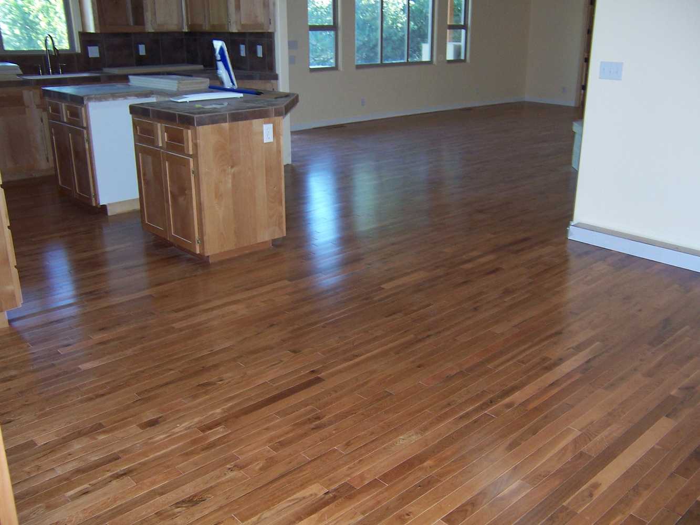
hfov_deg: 55.3
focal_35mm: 33
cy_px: 262
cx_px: 350
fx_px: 667
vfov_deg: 43.0
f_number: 2.8
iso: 140
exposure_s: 1/60
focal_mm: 5.5
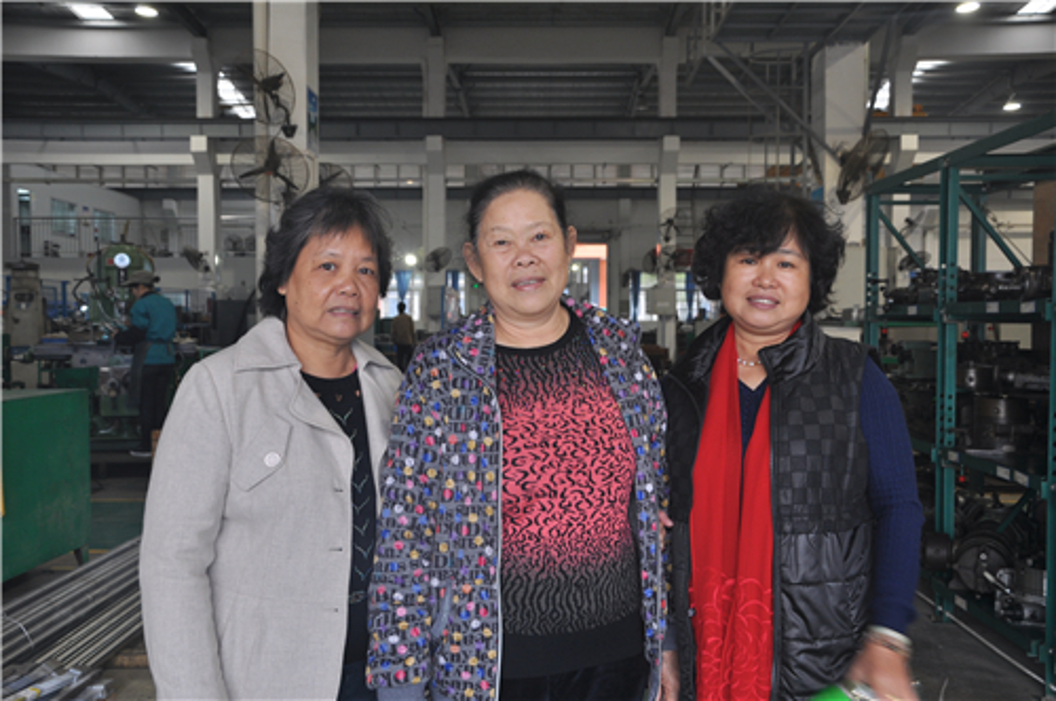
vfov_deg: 36.8
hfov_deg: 53.2
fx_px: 1055
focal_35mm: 36
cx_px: 528
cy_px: 350
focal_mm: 24
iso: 250
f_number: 5.6
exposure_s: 1/30
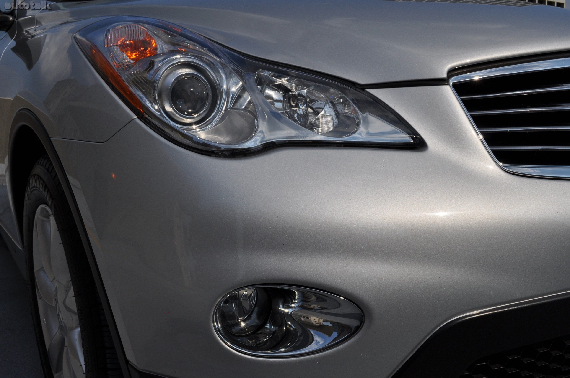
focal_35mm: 36
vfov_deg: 36.8
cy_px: 189
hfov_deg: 53.2
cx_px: 285
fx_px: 569
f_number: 13
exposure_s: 1/640
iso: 200
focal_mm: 24
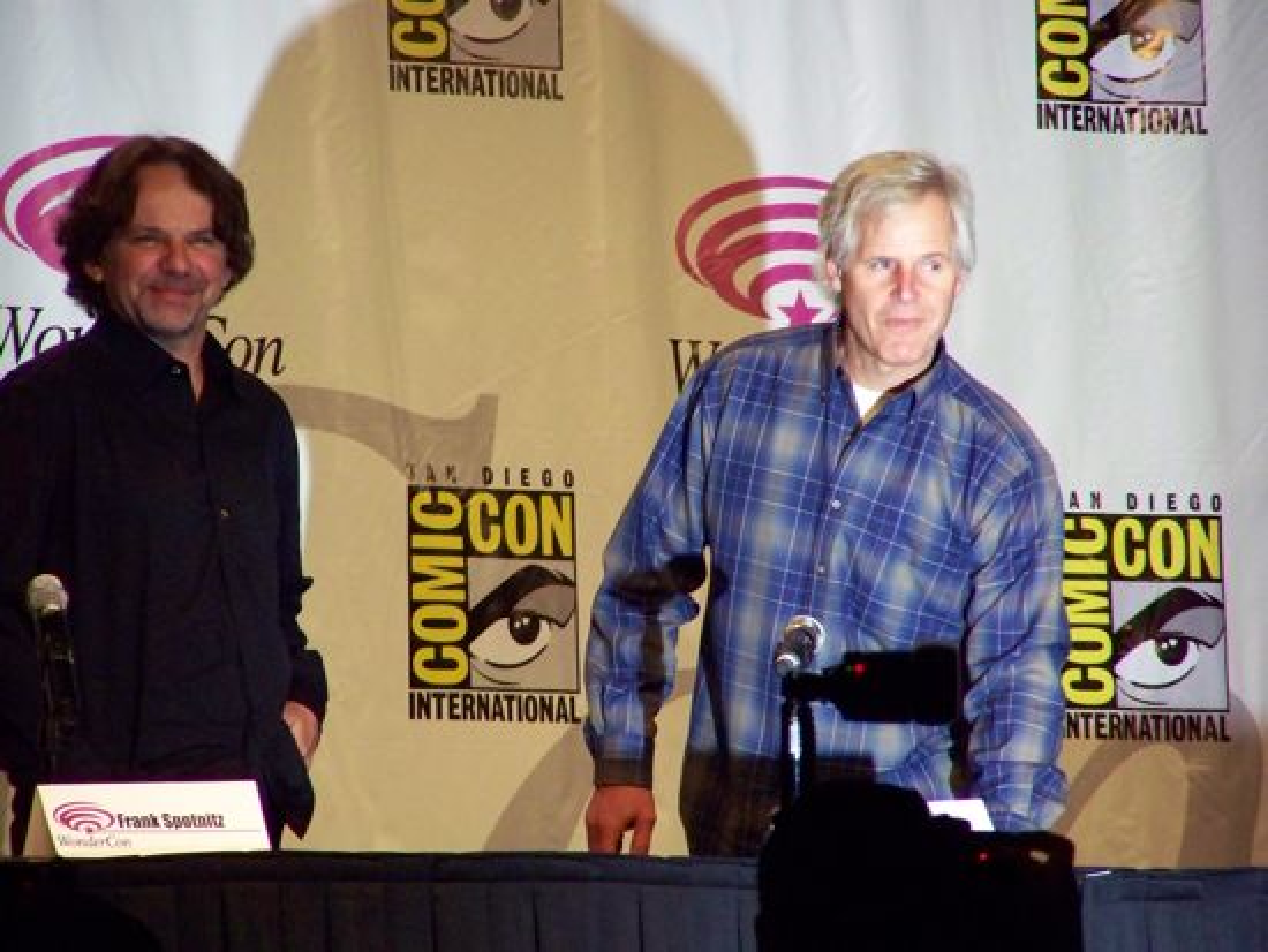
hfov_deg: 5.2
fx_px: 13926
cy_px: 476
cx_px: 634
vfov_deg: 3.9
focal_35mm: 380
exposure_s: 1/400
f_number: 3.7
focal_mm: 63
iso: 400
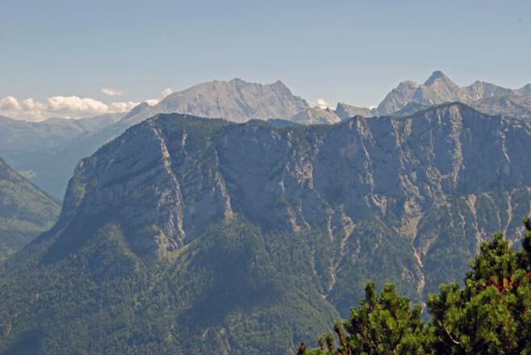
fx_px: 1107
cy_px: 178
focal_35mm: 75
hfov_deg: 27.0
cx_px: 266
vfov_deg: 18.2
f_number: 10
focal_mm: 50
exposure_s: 1/125
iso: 160
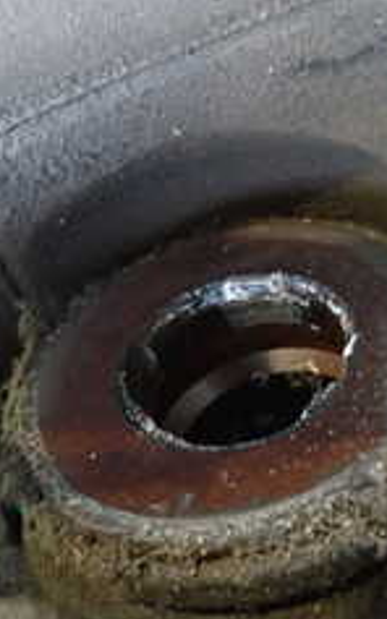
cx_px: 531
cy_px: 392
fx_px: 1131
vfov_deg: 30.5
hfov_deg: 17.9
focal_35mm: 67
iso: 640
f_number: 2
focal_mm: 4.5
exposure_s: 1/30
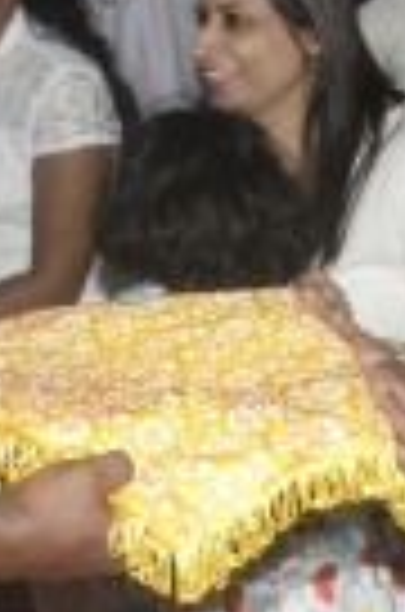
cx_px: 279
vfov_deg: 14.8
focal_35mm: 139
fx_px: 2357
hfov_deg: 9.8
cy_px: 227
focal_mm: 18
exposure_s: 1/125
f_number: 5
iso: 500
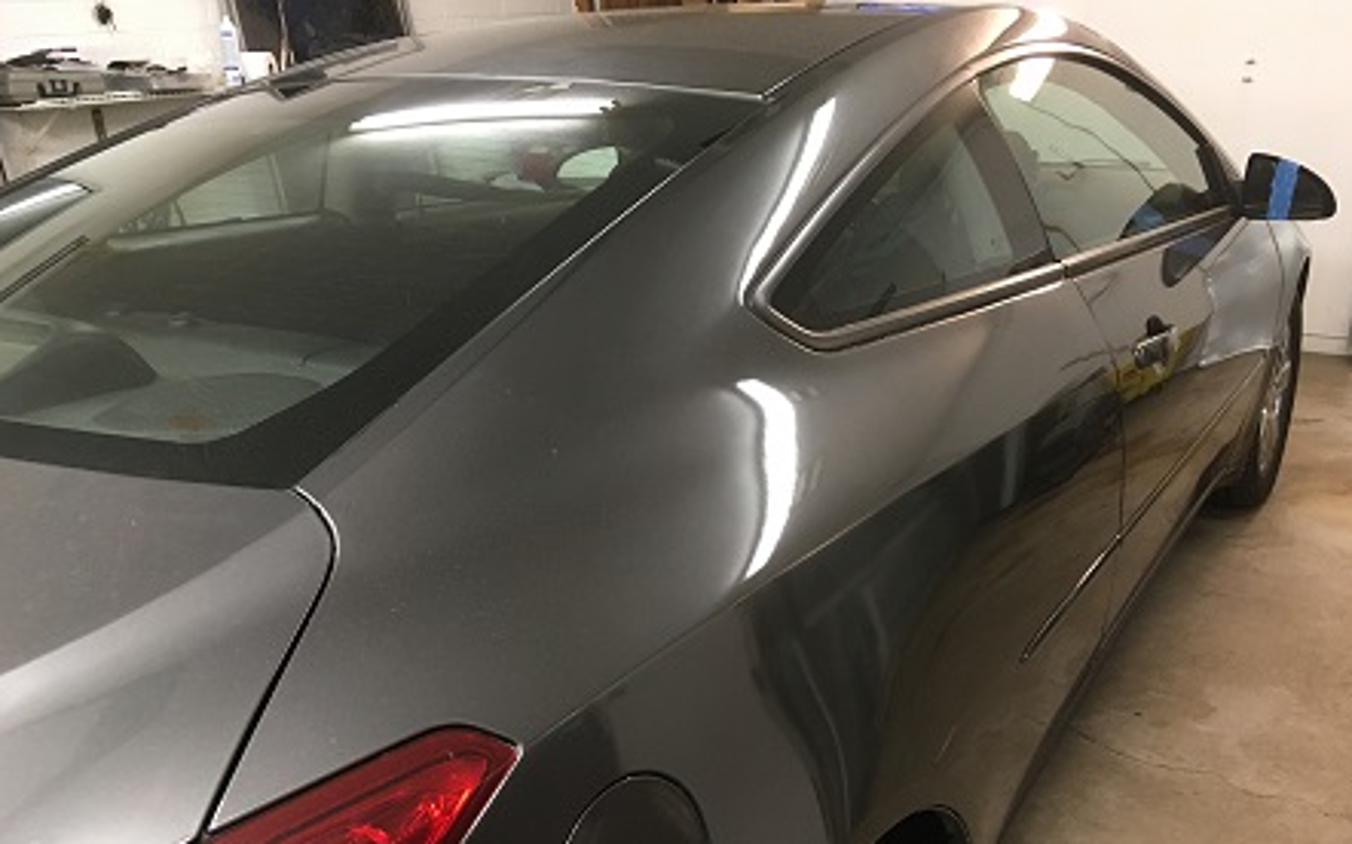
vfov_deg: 39.4
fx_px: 1179
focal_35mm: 32
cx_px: 676
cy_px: 466
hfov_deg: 59.7
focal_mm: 4.15
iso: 100
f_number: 2.2
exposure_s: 1/30
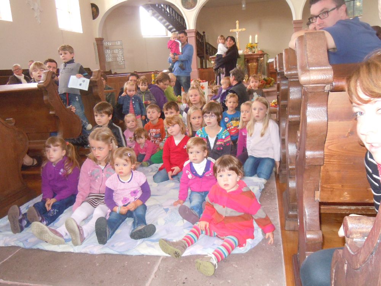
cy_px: 143
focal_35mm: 30
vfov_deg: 46.8
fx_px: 330
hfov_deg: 60.0
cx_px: 190
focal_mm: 5.4
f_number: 3.5
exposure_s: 1/30
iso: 640
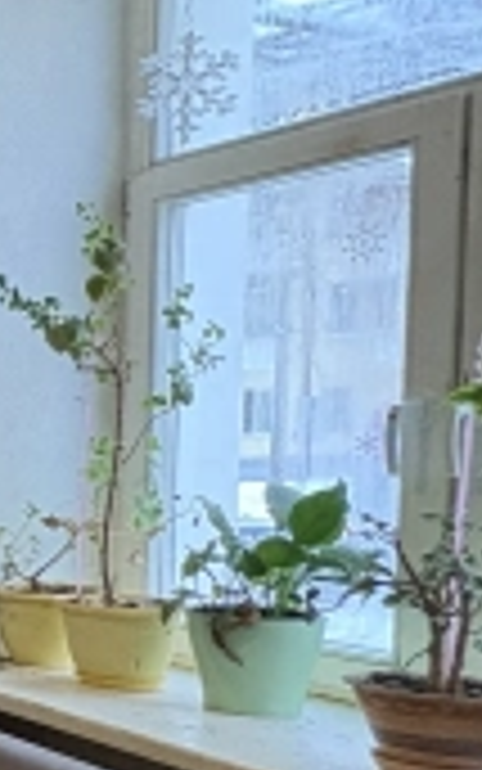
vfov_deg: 37.2
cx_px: -860
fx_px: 1134
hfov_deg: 12.6
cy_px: 500
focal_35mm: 54
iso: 320
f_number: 2.2
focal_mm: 2.22
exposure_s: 1/50
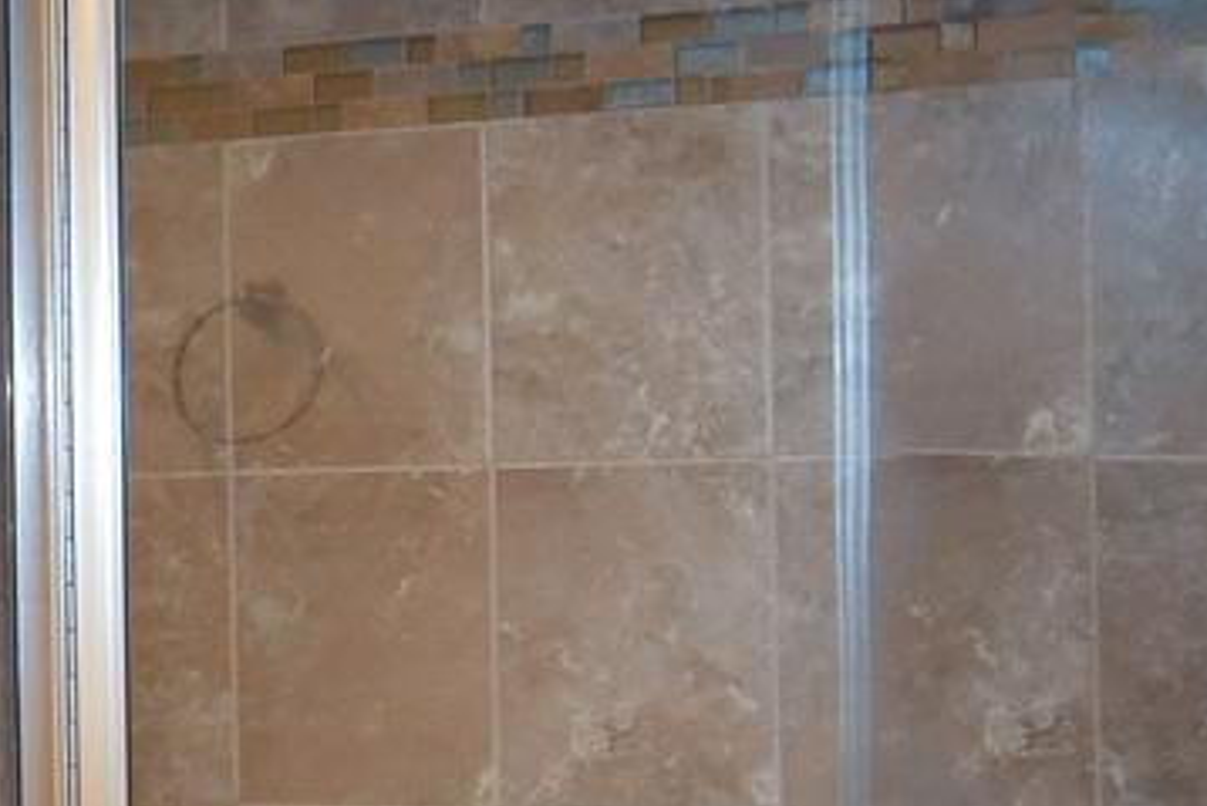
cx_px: -813
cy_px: 599
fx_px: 3455
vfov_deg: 13.3
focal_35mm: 103
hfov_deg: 17.1
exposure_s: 1/60
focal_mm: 12
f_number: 4
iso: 220
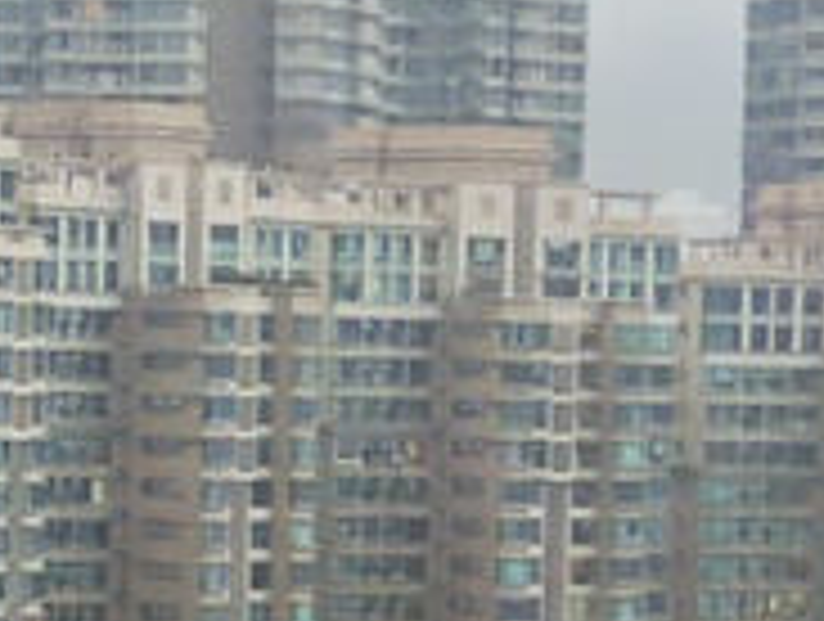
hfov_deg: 7.4
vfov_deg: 5.5
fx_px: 6392
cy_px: 981
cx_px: 446
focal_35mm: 268
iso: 250
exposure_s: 1/100
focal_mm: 6.83
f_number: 2
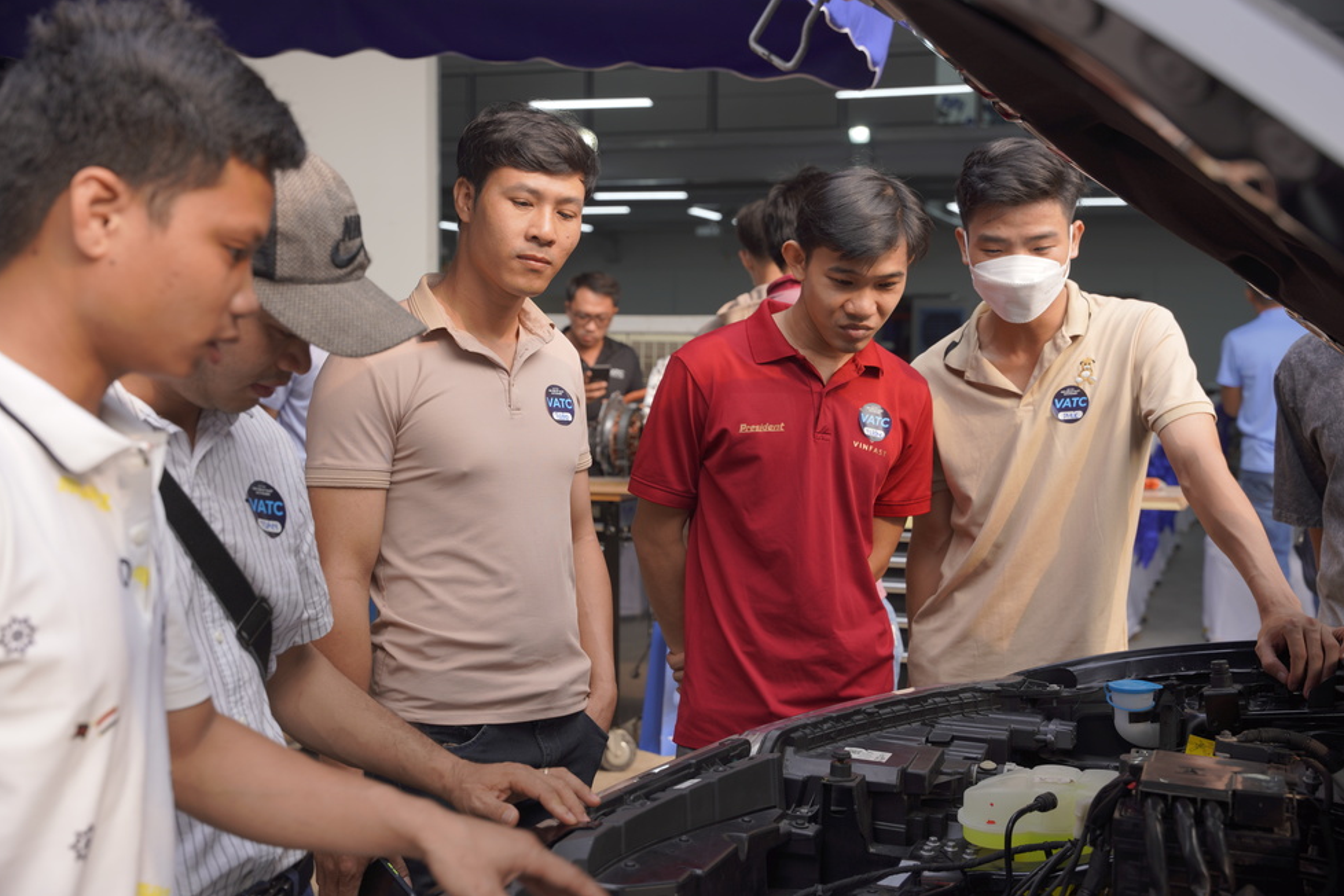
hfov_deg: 42.7
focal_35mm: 46
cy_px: 439
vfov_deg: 29.2
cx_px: 680
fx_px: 1717
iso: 100
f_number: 4.5
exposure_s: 1/160
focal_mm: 45
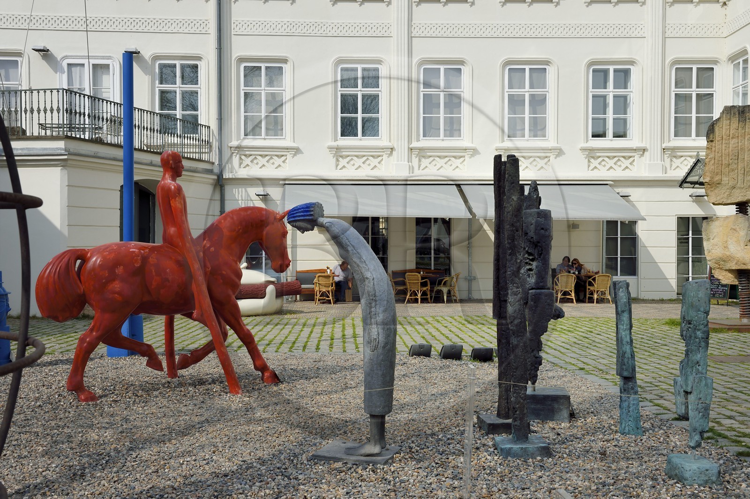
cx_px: 375
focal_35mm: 45
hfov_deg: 43.6
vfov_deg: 29.8
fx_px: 937
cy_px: 250
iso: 200
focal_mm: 45
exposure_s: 1/250
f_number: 13
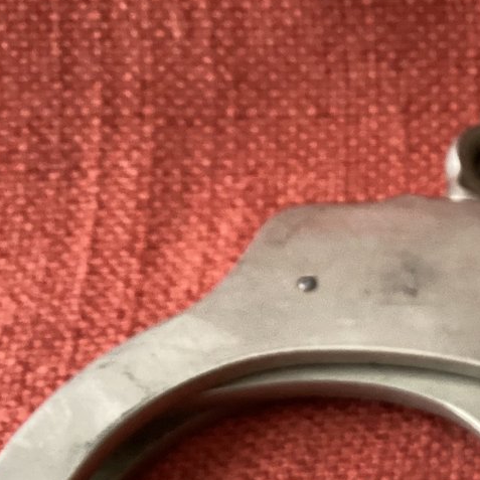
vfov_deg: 19.6
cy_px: 435
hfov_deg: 18.2
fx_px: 1365
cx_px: 672
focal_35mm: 87
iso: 400
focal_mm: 3.3
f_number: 2.4
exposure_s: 1/40
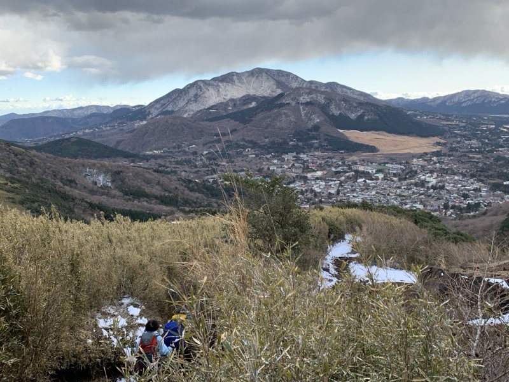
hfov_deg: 67.3
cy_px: 191
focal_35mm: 26
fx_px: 382
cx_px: 254
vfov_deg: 53.1
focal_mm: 4.25
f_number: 1.8
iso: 25
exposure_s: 1/433
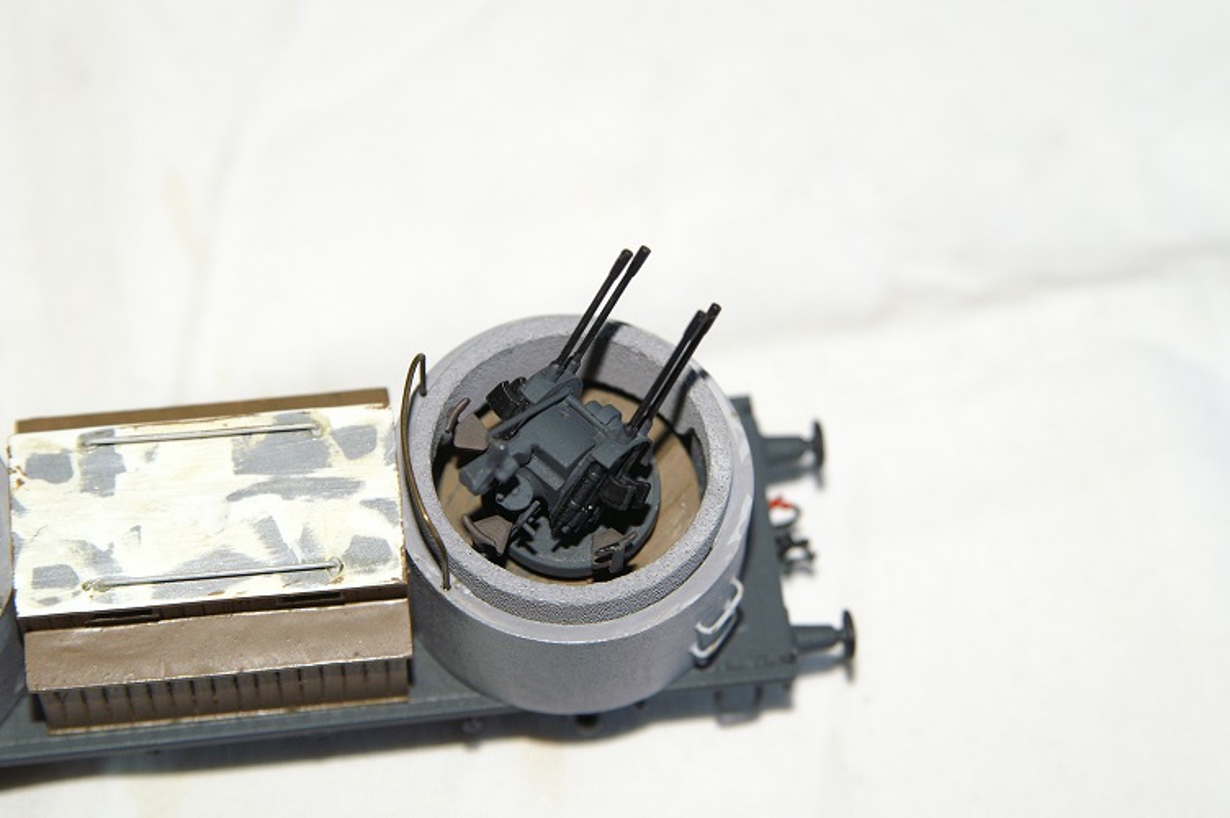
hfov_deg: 18.2
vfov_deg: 12.2
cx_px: 615
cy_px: 409
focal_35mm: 112
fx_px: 3840
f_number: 5.6
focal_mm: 75
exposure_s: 1/125
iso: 400
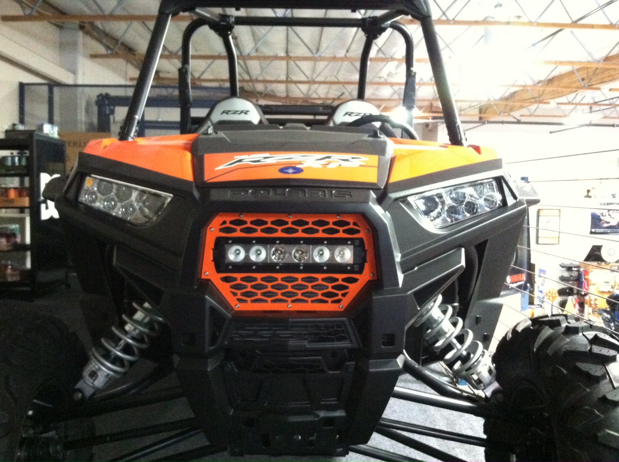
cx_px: 310
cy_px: 231
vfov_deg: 40.6
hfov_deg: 52.7
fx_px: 625
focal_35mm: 35
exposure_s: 1/17
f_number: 2.8
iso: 1000
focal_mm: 3.85
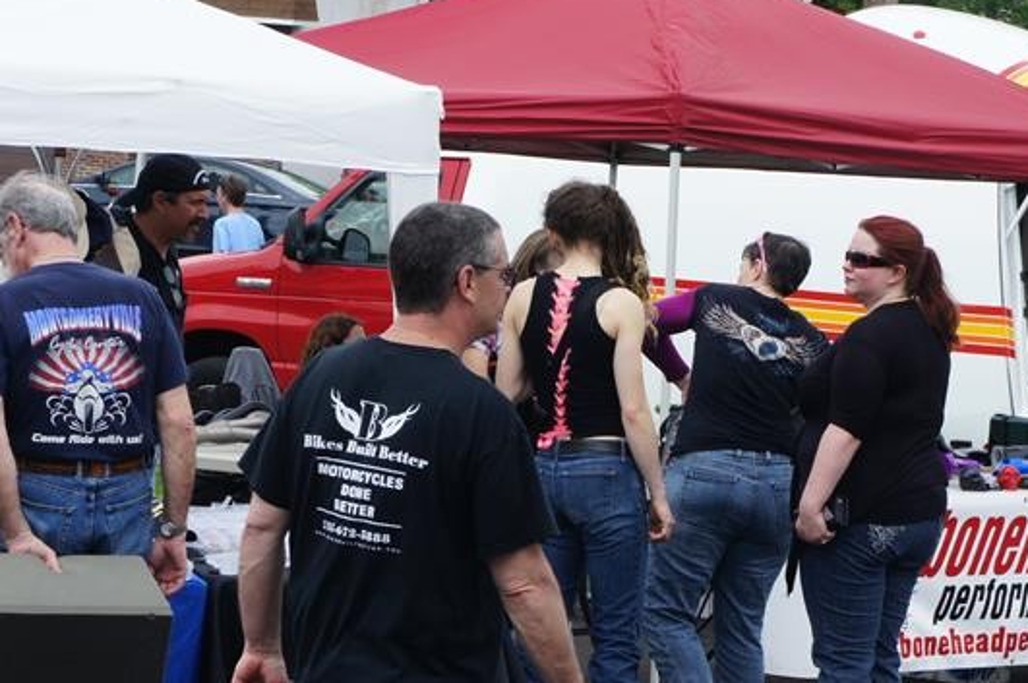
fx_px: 4535
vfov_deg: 8.6
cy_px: 274
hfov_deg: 12.9
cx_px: 403
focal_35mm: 159
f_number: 11
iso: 250
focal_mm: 55
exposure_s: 1/200
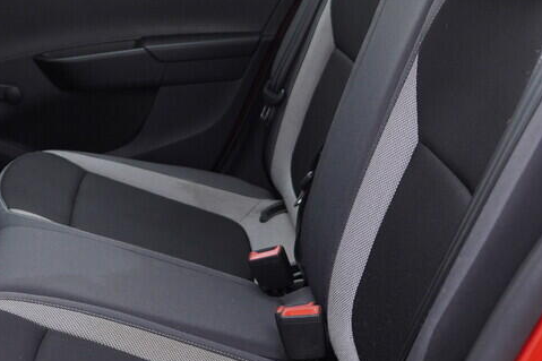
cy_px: 66
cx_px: 96
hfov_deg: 25.8
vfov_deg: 17.5
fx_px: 1159
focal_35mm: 77
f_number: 3.2
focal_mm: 24
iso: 125
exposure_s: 1/40
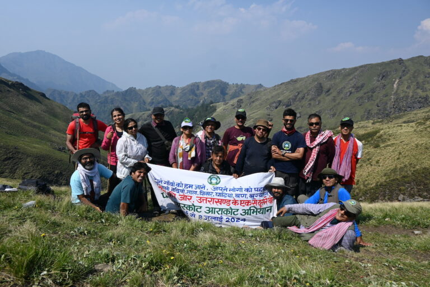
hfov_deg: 73.7
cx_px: 215
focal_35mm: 24
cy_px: 144
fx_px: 287
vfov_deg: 53.1
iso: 100
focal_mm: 16
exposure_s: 1/400
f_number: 7.1
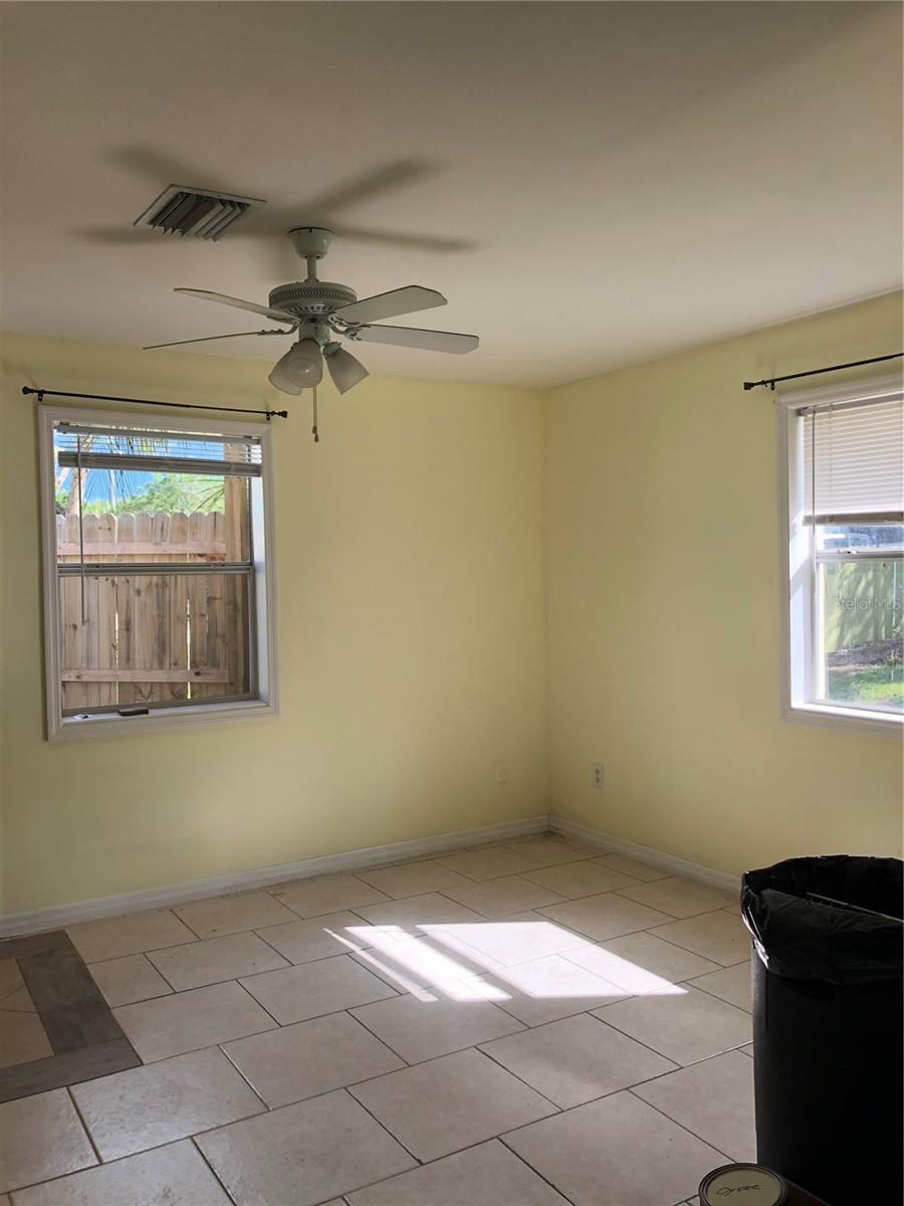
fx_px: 975
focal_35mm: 28
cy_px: 603
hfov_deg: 49.7
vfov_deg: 63.4
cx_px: 452
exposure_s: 1/209
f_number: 1.8
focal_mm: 4
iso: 20
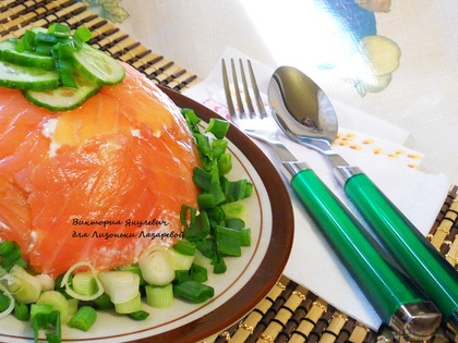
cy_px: 174
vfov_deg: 28.0
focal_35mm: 52
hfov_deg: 36.4
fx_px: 688
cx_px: 147
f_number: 3.9
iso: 400
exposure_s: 1/8
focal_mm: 6.9
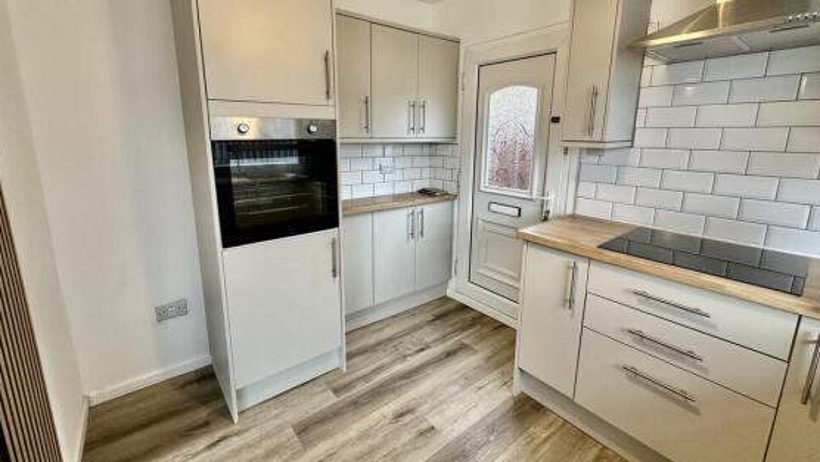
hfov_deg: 99.3
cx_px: 399
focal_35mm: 16
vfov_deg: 66.9
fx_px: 348
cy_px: 204
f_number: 2.2
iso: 160
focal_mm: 2.22
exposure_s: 1/50
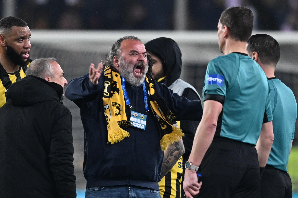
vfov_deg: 3.4
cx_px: 149
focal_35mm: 400
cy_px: 99
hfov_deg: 5.2
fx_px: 3311
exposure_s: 1/1250
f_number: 3.2
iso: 1600
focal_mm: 400
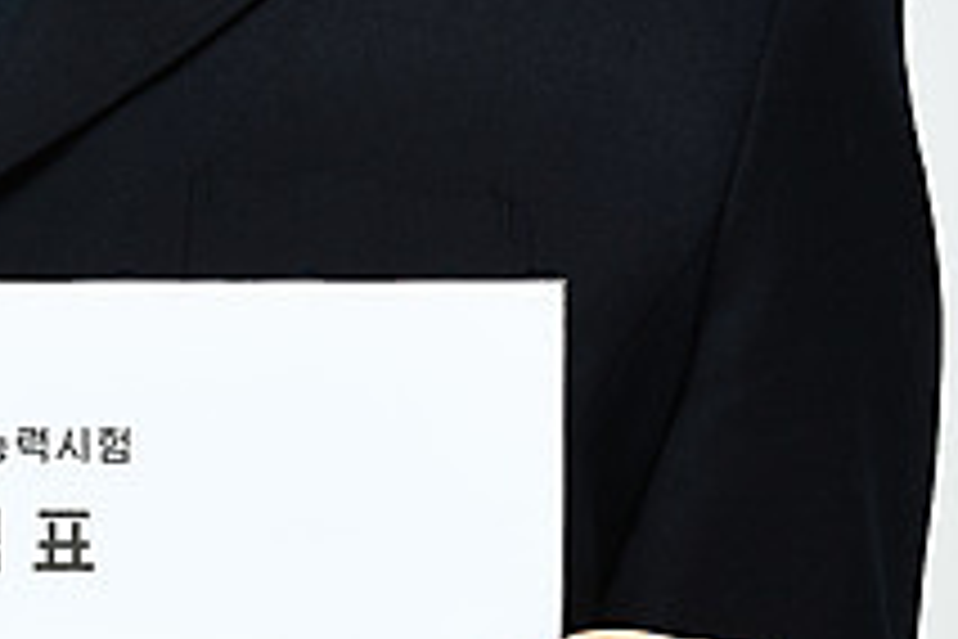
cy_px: 562
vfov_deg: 2.6
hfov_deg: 3.8
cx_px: -20
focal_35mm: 535
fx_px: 14236
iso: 100
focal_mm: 190
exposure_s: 1/125
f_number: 18
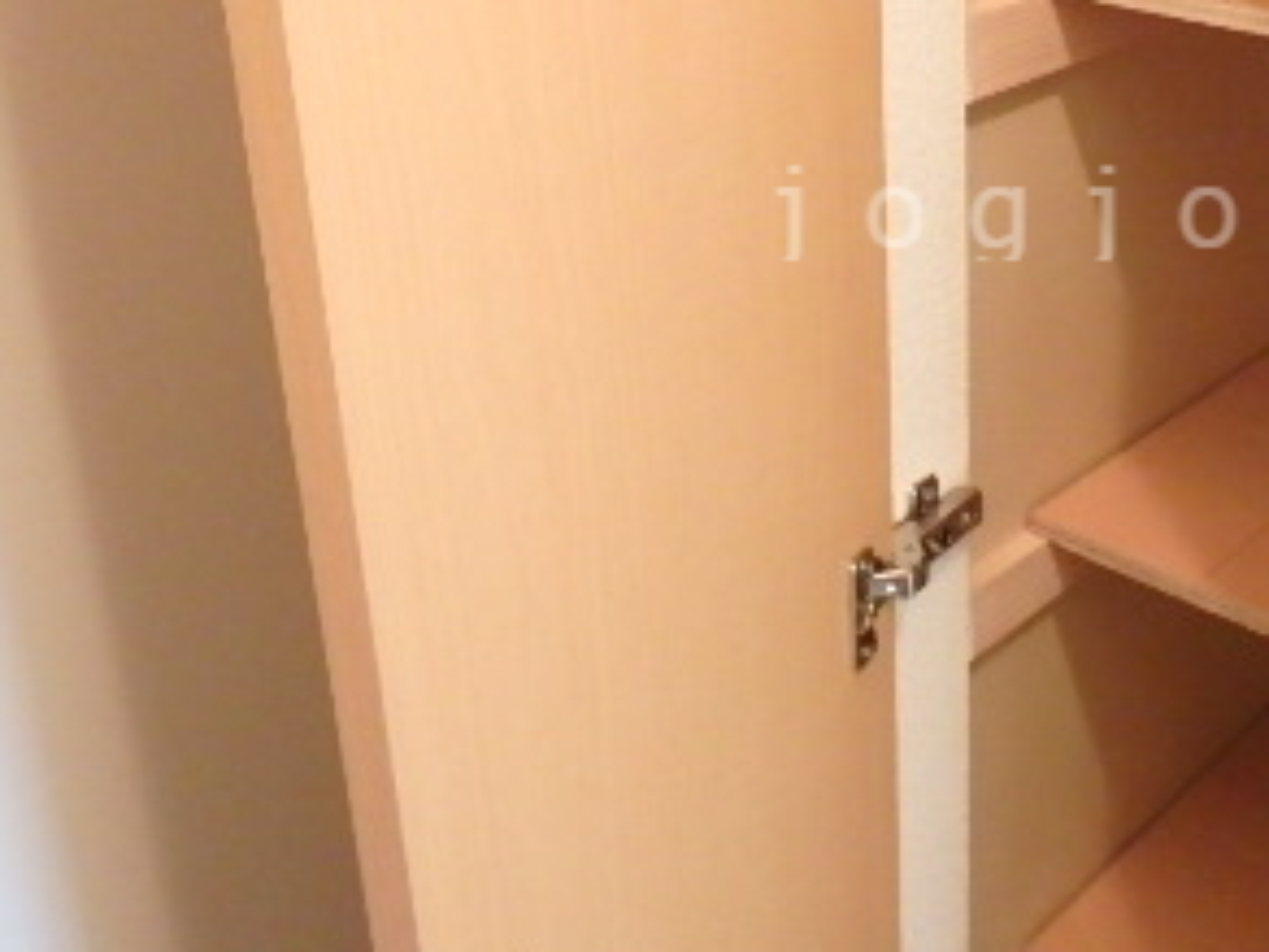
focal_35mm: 46
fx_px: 1686
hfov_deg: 39.2
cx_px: 1065
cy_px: 209
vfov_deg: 30.8
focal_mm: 3.7
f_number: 3.5
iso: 800
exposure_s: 1/20
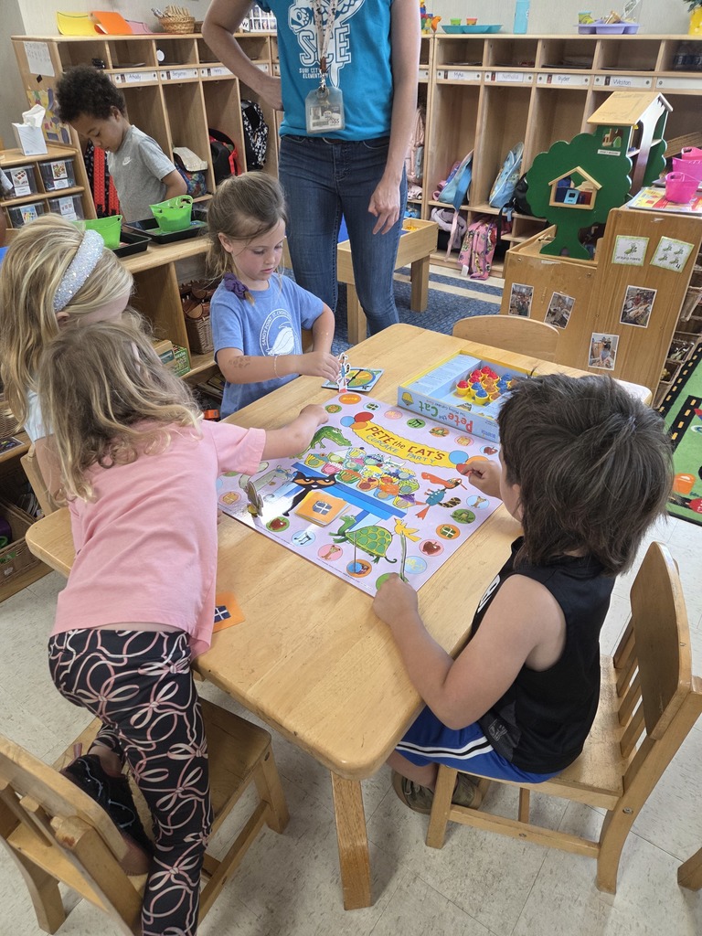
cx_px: 351
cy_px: 468
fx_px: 622
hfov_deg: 58.9
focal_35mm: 23
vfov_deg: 73.9
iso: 200
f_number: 1.8
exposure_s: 1/120
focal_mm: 5.4
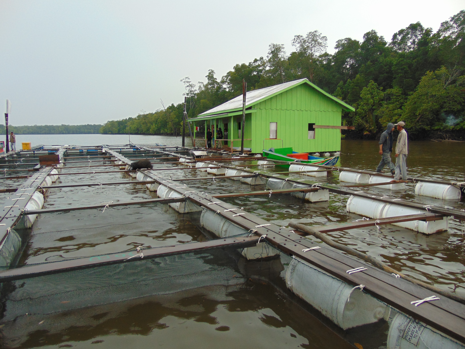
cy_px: 174
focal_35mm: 25
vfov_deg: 54.9
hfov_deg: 69.4
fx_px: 336
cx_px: 232
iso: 80
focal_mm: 4.5
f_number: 3
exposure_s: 1/160
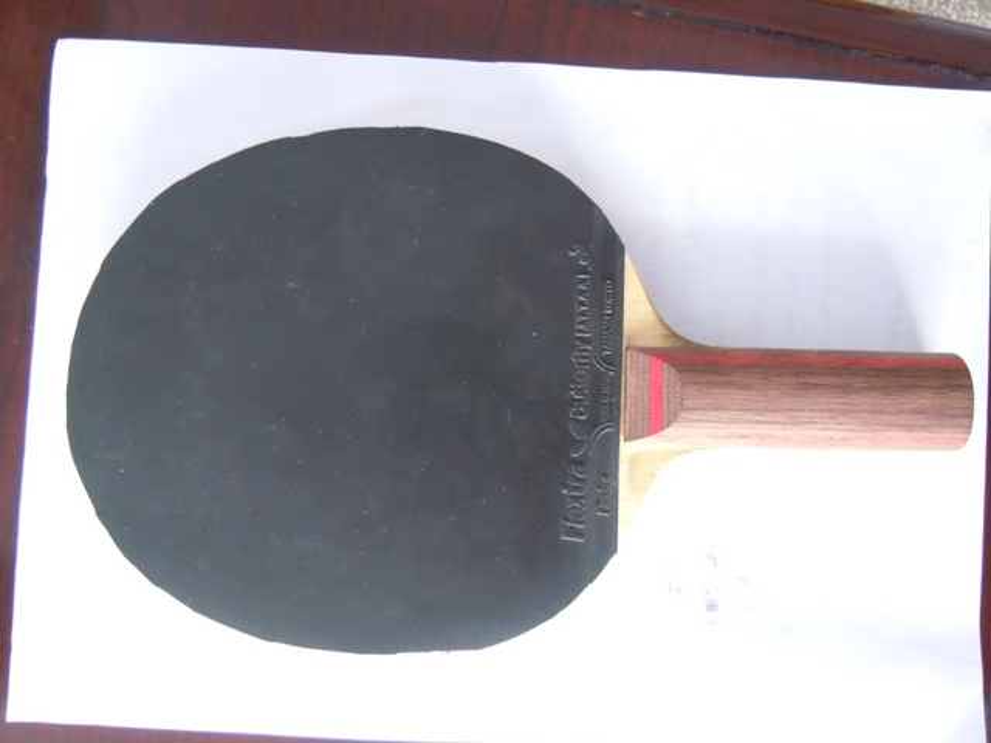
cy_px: 372
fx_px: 859
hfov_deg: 60.0
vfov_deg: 46.8
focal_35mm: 30
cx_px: 496
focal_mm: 5.4
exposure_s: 1/13
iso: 800
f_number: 3.5
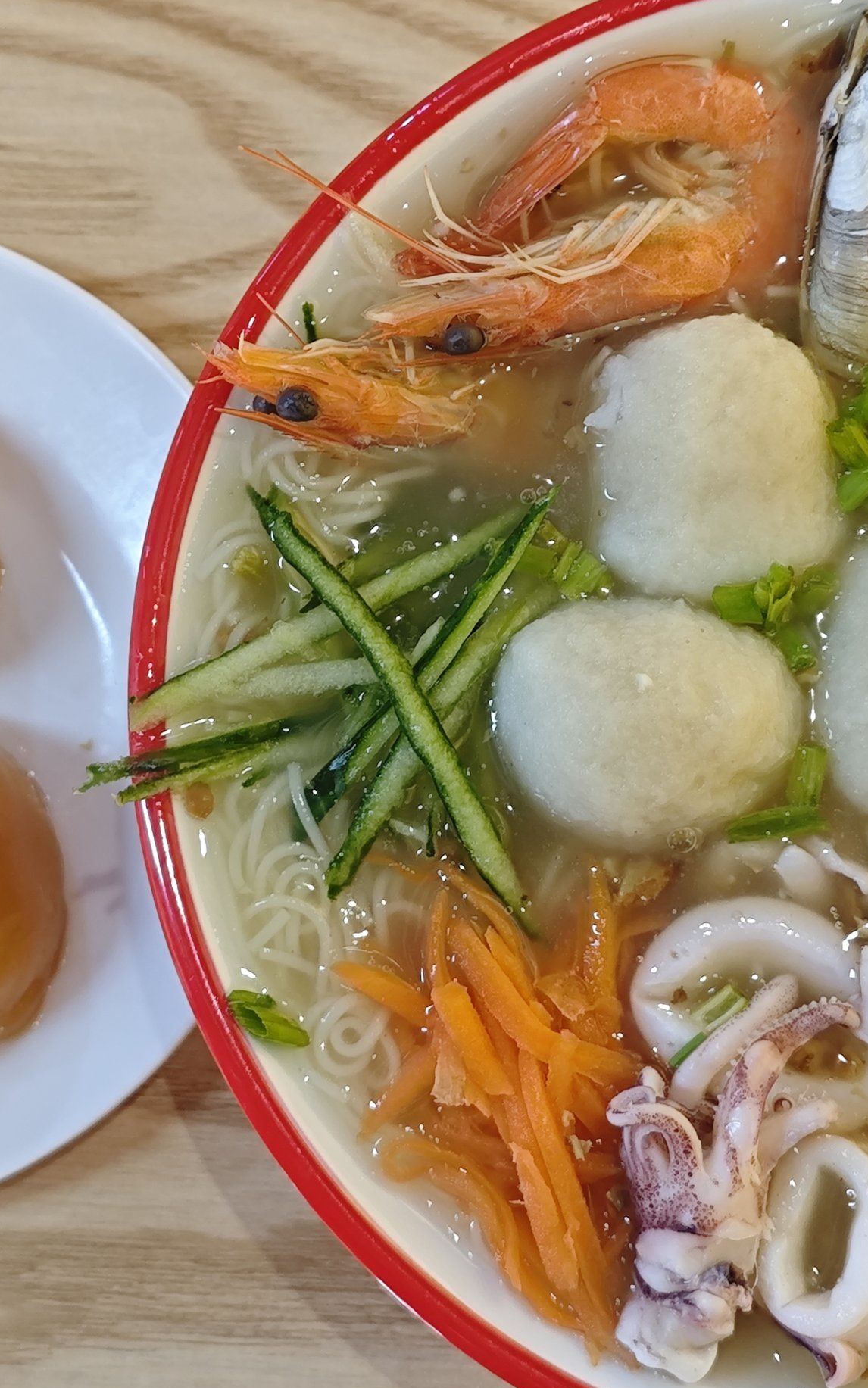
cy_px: 641
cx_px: 428
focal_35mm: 60
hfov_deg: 21.6
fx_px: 2270
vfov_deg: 34.0
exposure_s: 1/76.3
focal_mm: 6.55
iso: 400
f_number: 1.6
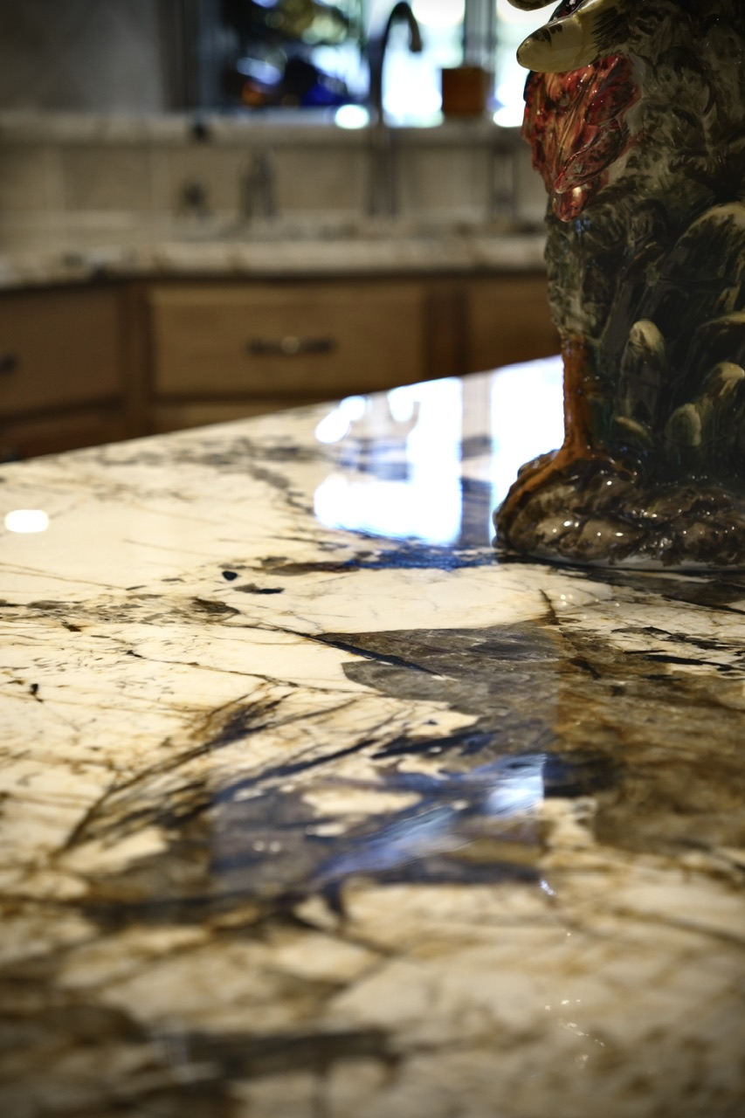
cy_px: 559
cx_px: 372
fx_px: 2329
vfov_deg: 27.0
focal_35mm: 75
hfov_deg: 18.2
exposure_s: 1/125
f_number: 3.5
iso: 500
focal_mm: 50
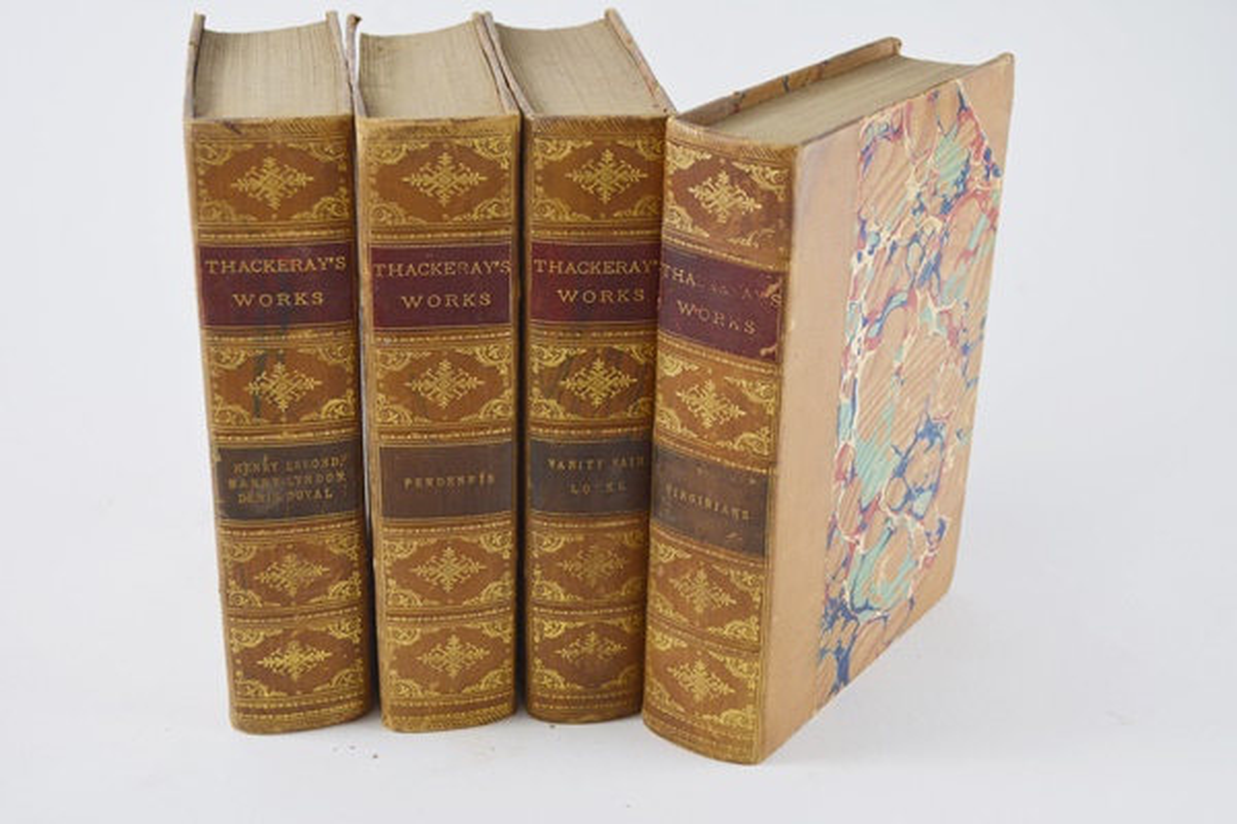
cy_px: 412
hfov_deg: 38.9
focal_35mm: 51
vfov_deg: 26.5
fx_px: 1752
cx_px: 618
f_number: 5.6
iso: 280
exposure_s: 1/125
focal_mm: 34
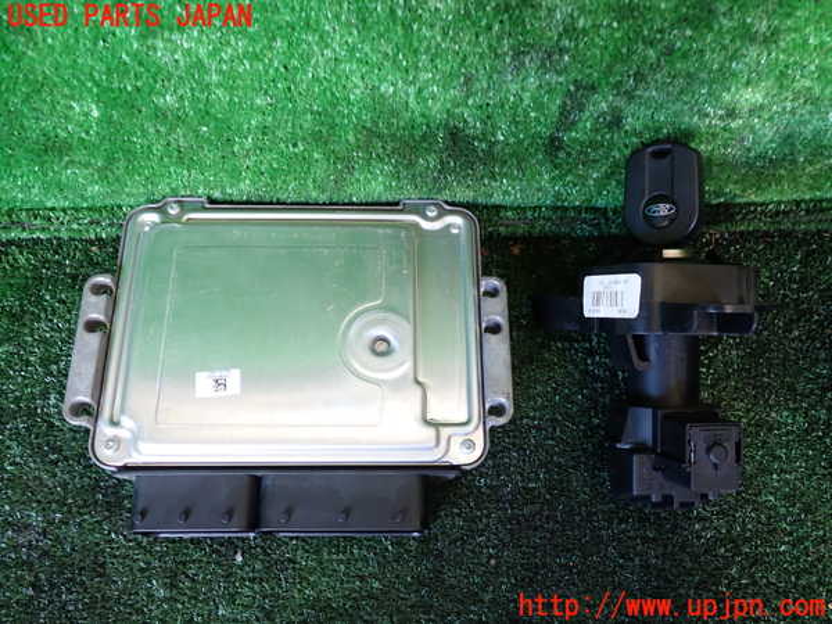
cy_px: 312
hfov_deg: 60.0
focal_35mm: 30
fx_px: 721
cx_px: 416
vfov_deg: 46.8
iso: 200
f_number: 2.3
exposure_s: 1/30
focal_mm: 5.4
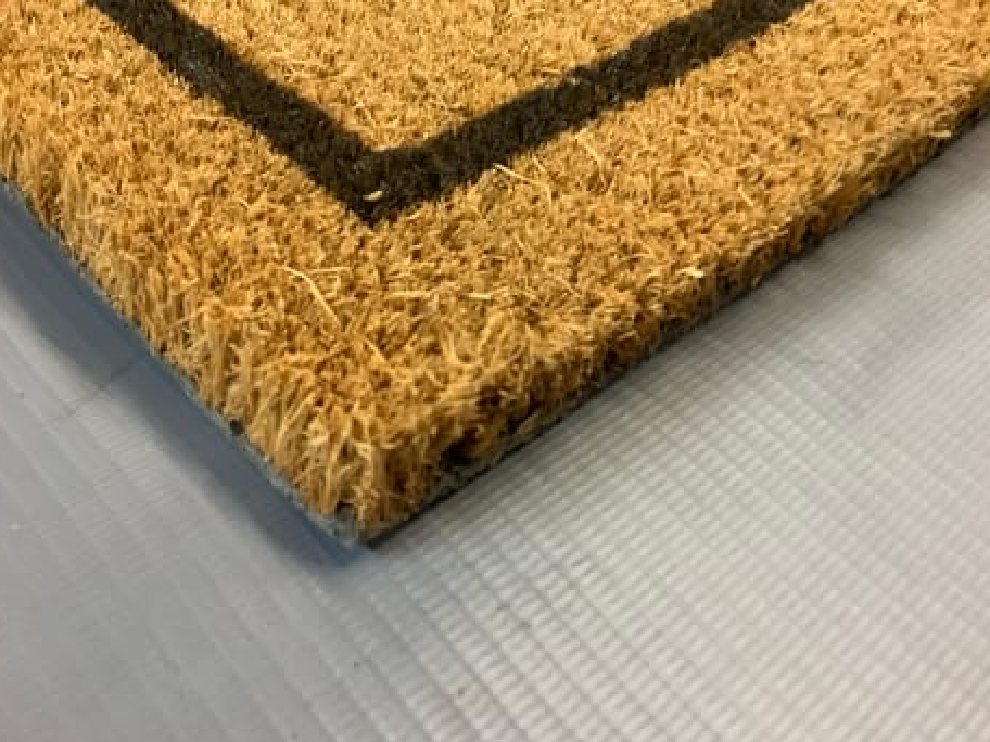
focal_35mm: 34
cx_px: 480
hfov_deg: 53.9
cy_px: 355
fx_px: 972
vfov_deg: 41.8
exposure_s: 1/33
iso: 400
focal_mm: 3.3
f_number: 2.4
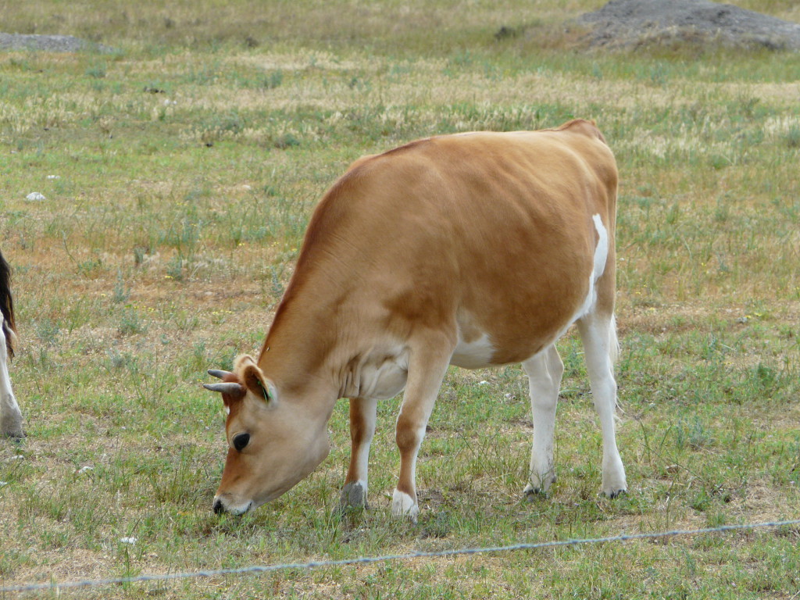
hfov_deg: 6.4
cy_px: 300
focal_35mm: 309
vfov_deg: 4.8
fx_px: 7141
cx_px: 400
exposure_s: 1/200
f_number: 5
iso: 100
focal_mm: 50.7
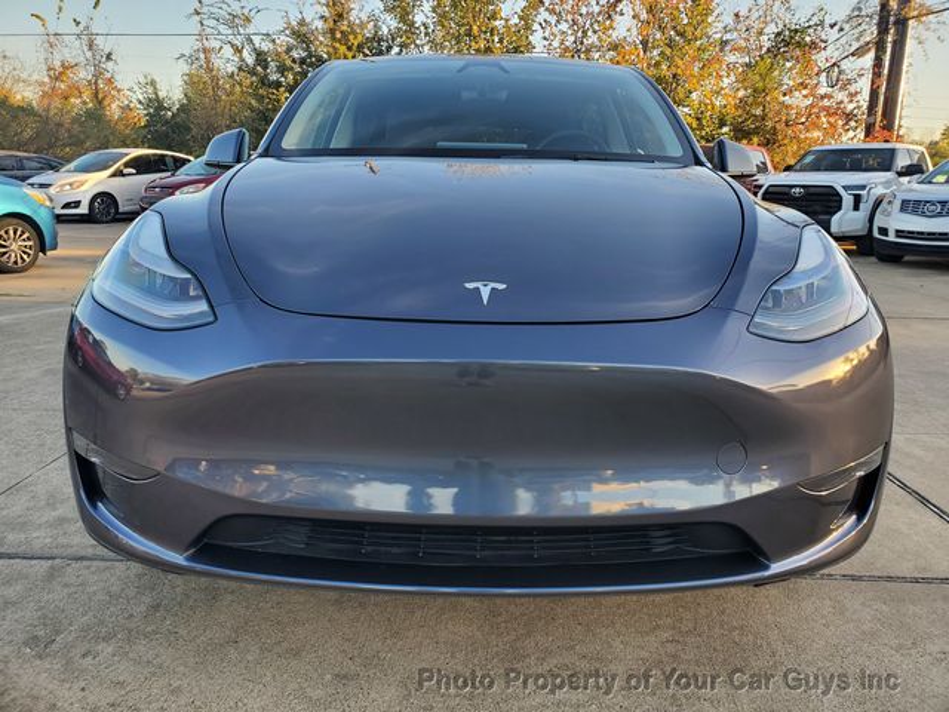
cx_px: 474
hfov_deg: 67.3
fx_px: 713
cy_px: 356
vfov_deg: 53.1
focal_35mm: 26
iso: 50
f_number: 2.4
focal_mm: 4.3
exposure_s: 1/135
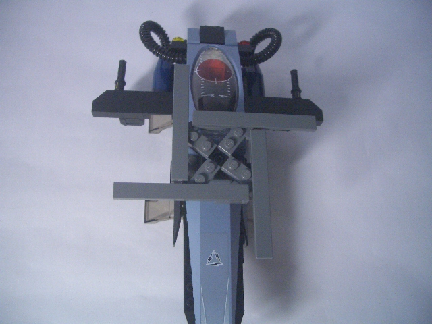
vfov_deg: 40.7
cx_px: 216
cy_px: 162
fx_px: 437
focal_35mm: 35
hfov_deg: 52.6
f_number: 2.6
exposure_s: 1/60
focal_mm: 5.8
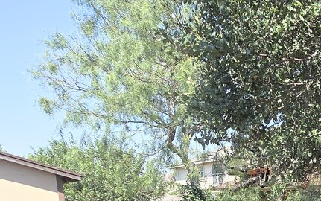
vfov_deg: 25.1
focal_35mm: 46
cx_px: 381
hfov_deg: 34.9
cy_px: 245
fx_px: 403
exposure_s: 1/1120
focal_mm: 2.2
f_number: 2.2
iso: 50
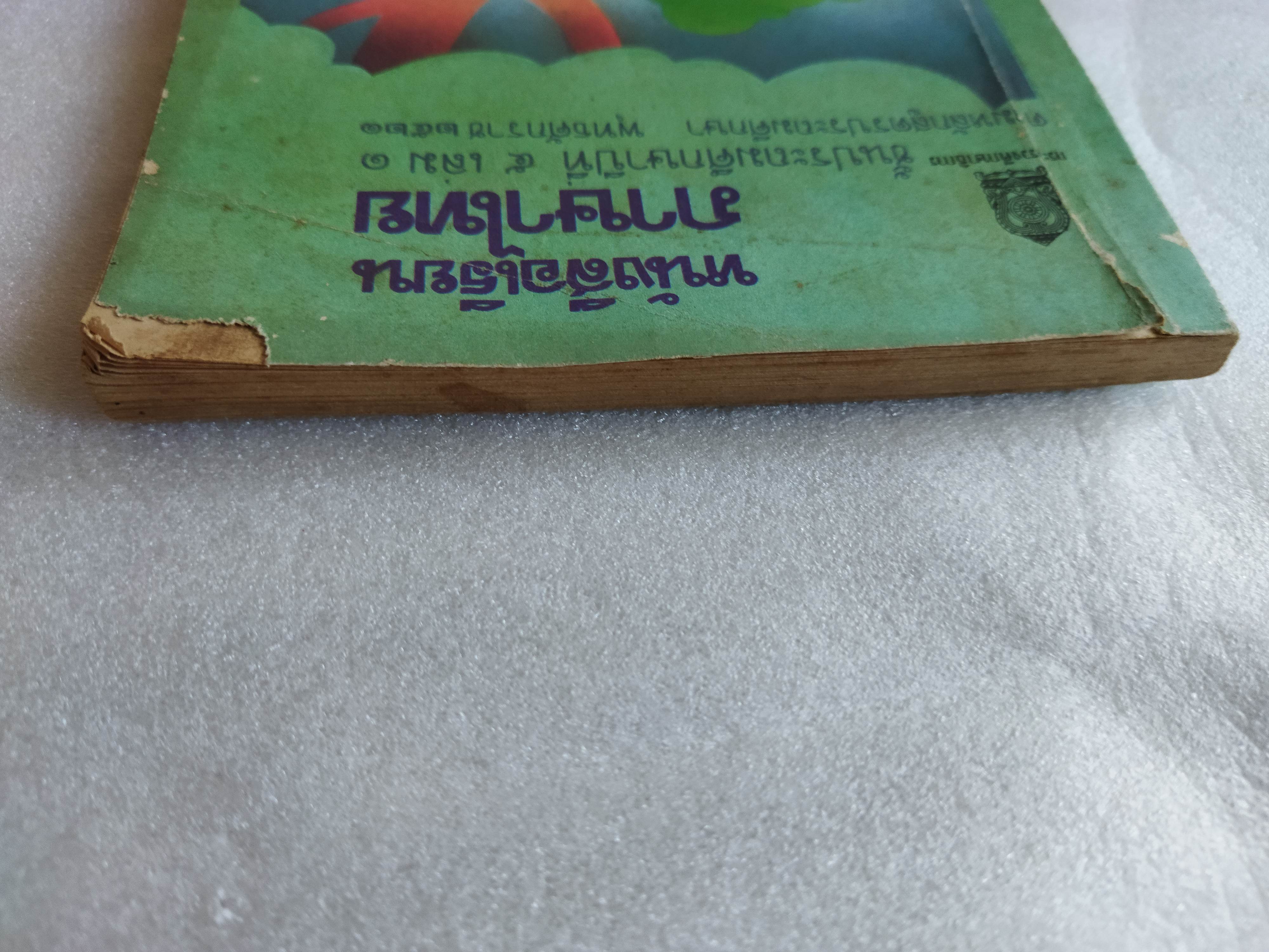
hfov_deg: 65.3
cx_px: 634
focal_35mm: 27
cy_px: 476
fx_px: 990
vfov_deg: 51.4
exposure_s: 1/60
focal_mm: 4.71
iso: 234
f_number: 1.79
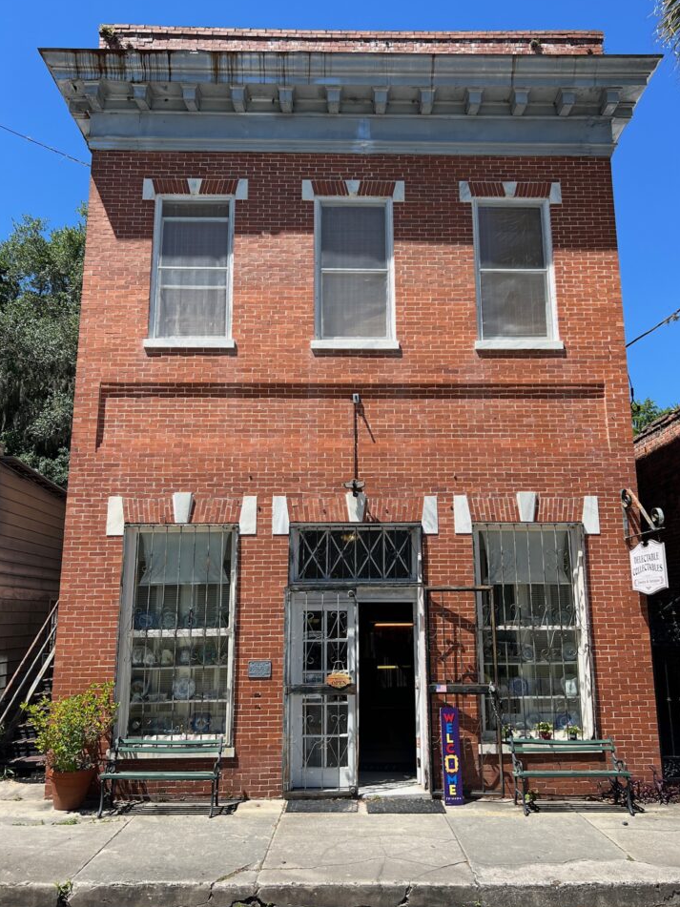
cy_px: 459
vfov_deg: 63.4
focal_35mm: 28
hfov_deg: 49.7
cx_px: 363
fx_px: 734
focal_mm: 5.7
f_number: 1.5
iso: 50
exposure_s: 1/2695
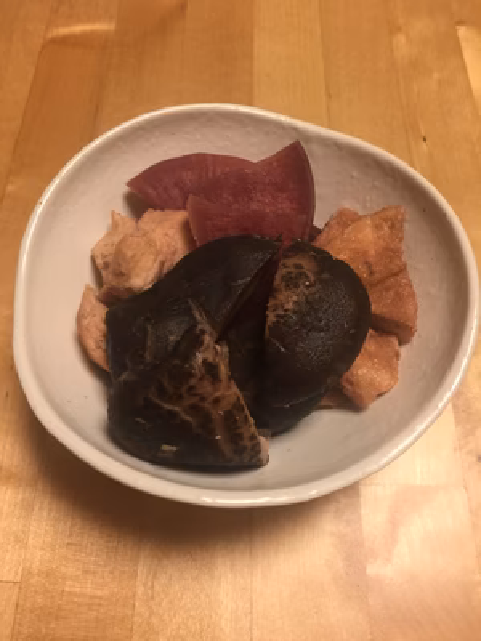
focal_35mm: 29
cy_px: 320
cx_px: 240
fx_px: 537
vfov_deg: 61.7
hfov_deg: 48.2
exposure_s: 1/15
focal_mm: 4.15
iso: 32
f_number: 2.2
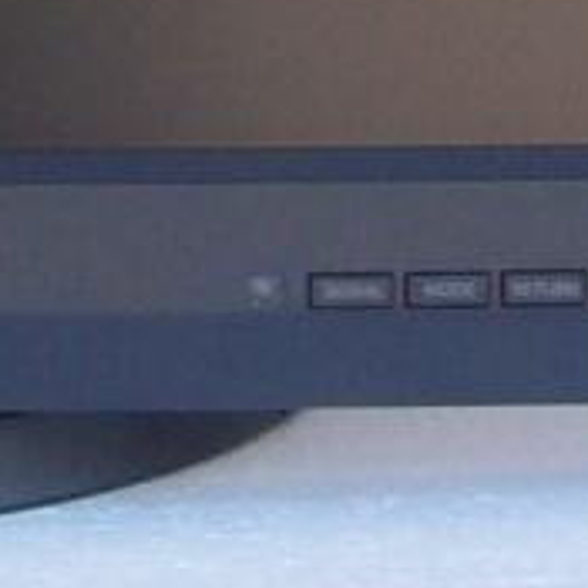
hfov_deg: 7.4
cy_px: -756
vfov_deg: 7.2
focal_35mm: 232
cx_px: -333
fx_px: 4459
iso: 80
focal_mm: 6
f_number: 2.7
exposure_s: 1/119
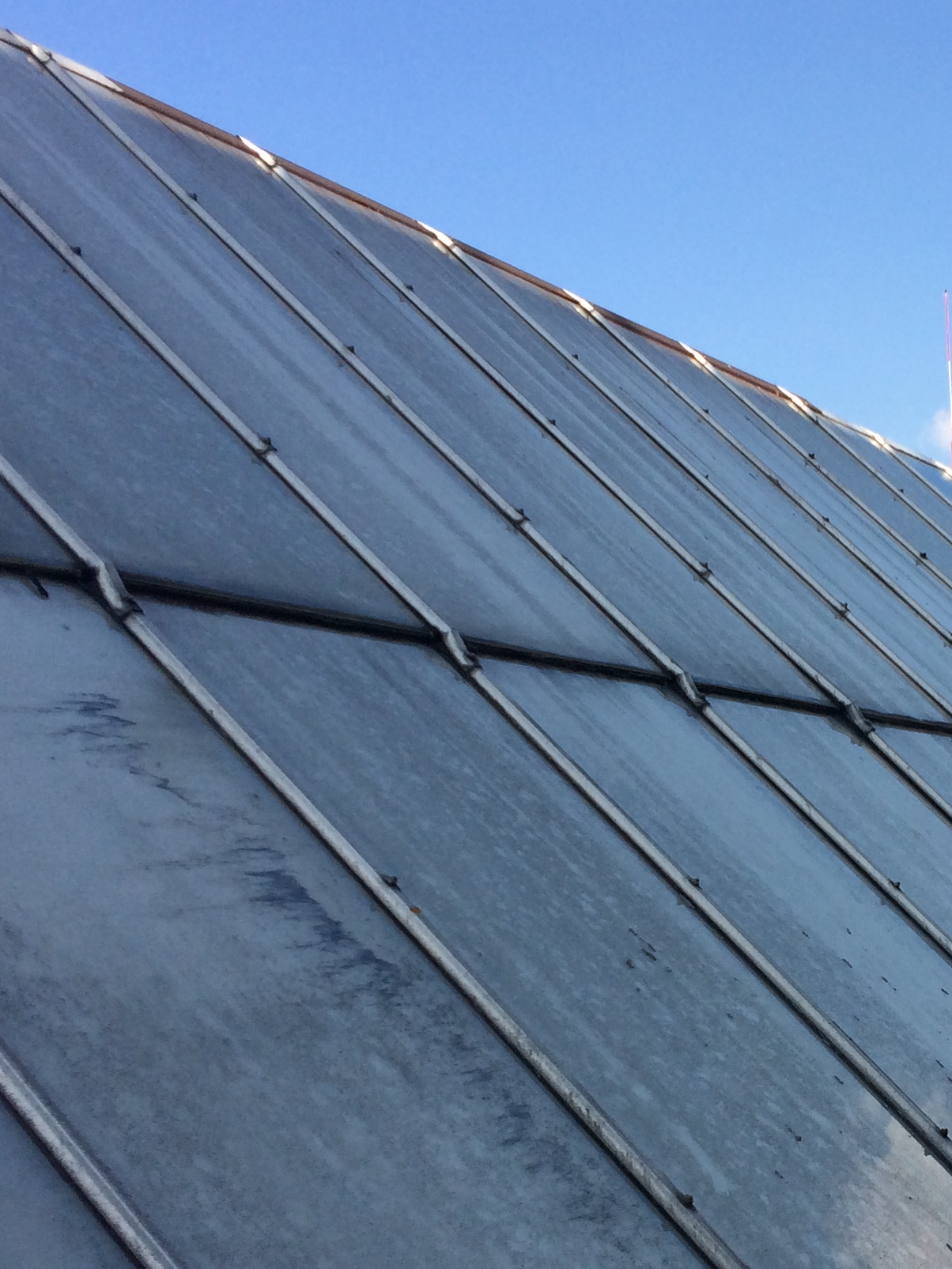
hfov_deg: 23.2
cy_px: 878
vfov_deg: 31.4
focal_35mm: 61
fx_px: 2237
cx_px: 913
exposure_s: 1/1466
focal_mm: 4.12
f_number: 2.2
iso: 32
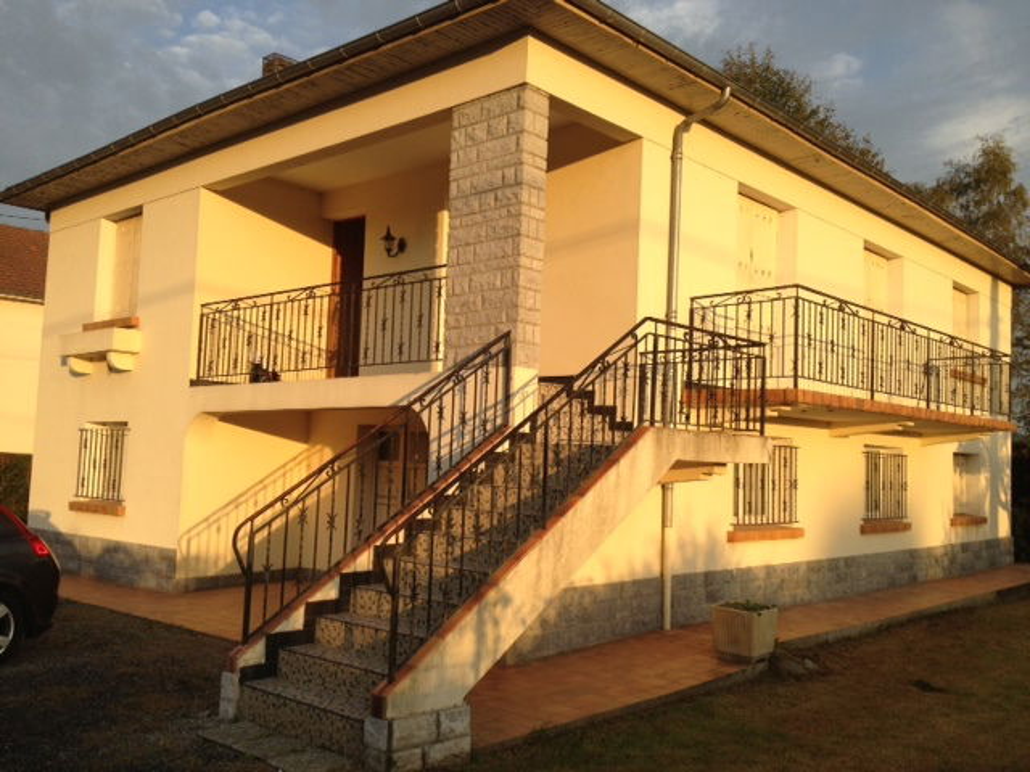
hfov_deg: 52.6
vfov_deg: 40.7
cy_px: 386
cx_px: 515
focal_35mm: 35
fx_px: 1041
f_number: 2.4
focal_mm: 4.28
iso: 64
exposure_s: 1/600
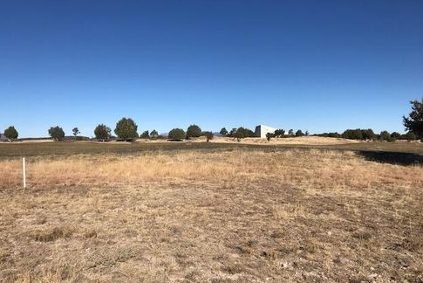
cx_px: 212
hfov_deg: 61.9
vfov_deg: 43.6
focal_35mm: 30
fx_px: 353
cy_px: 152
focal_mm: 3.99
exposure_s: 1/5051
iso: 25
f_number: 1.8
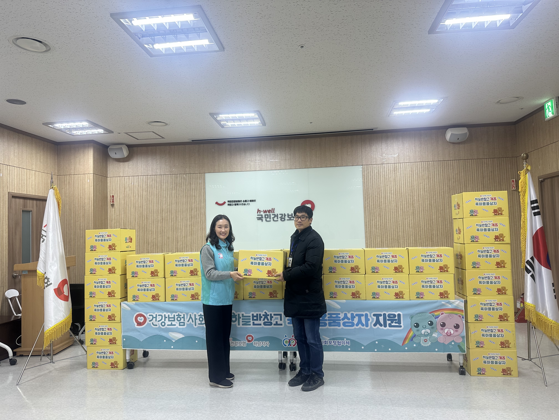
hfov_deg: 71.6
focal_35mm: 24
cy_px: 210
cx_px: 280
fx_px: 388
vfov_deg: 56.8
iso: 100
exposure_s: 1/120
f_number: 1.78
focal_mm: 6.86
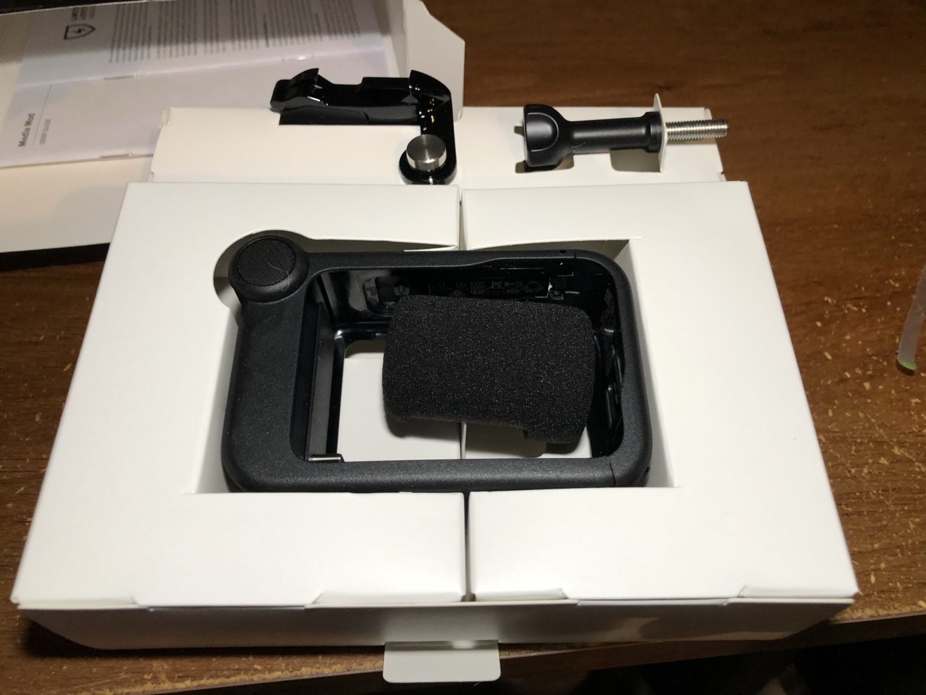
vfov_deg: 49.7
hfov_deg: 63.4
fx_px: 749
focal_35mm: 28
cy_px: 348
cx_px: 463
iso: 40
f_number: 1.8
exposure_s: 1/15
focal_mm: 3.99
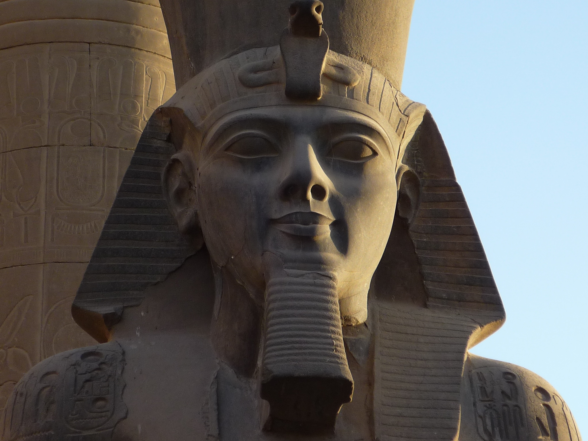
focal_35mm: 160
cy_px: 220
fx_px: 2718
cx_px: 294
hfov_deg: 12.3
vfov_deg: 9.3
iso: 125
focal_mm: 16.5
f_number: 5.1
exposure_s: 1/125
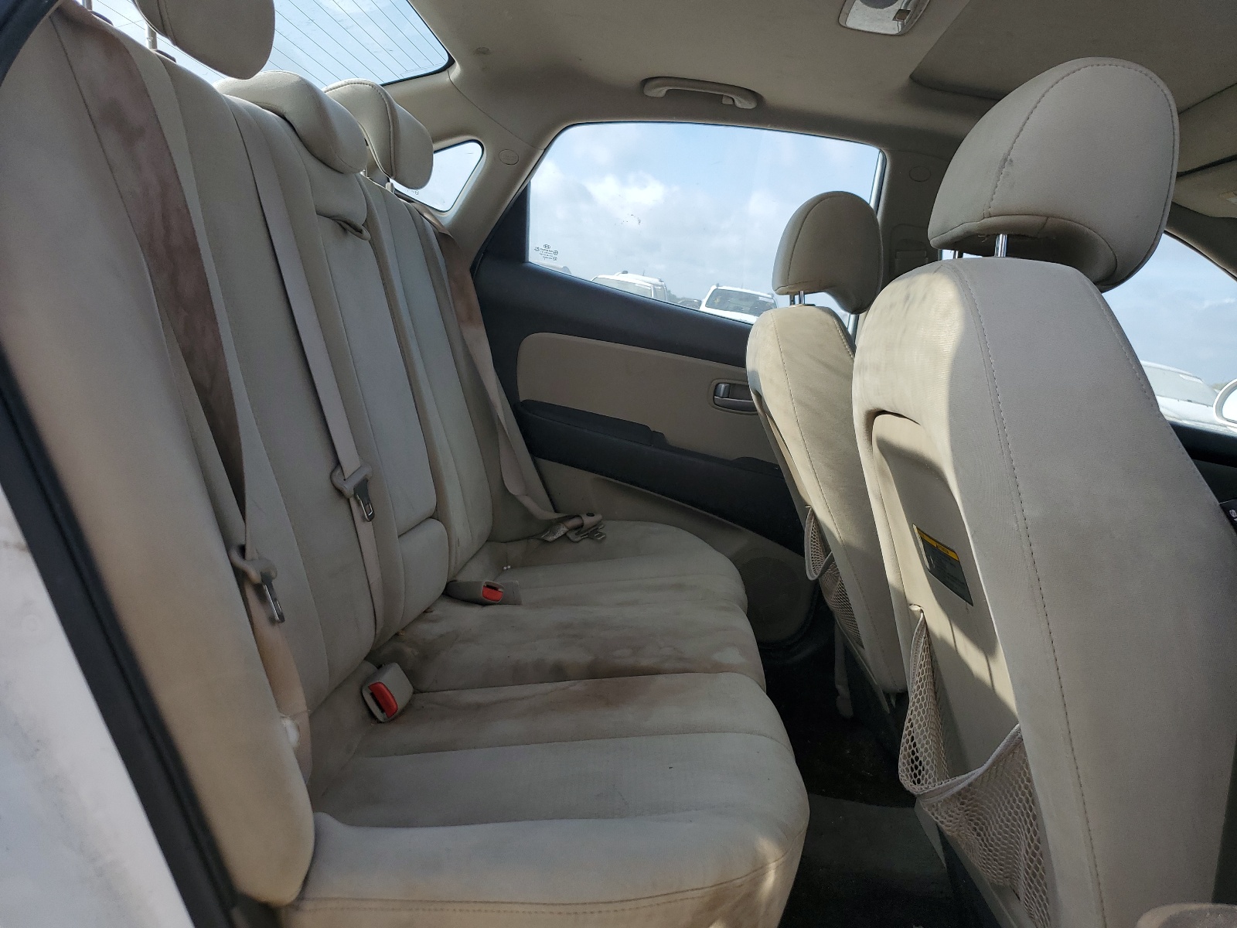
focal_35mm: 26
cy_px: 464
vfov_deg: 53.1
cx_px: 618
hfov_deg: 67.3
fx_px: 929
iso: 50
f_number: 1.5
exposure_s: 1/1667
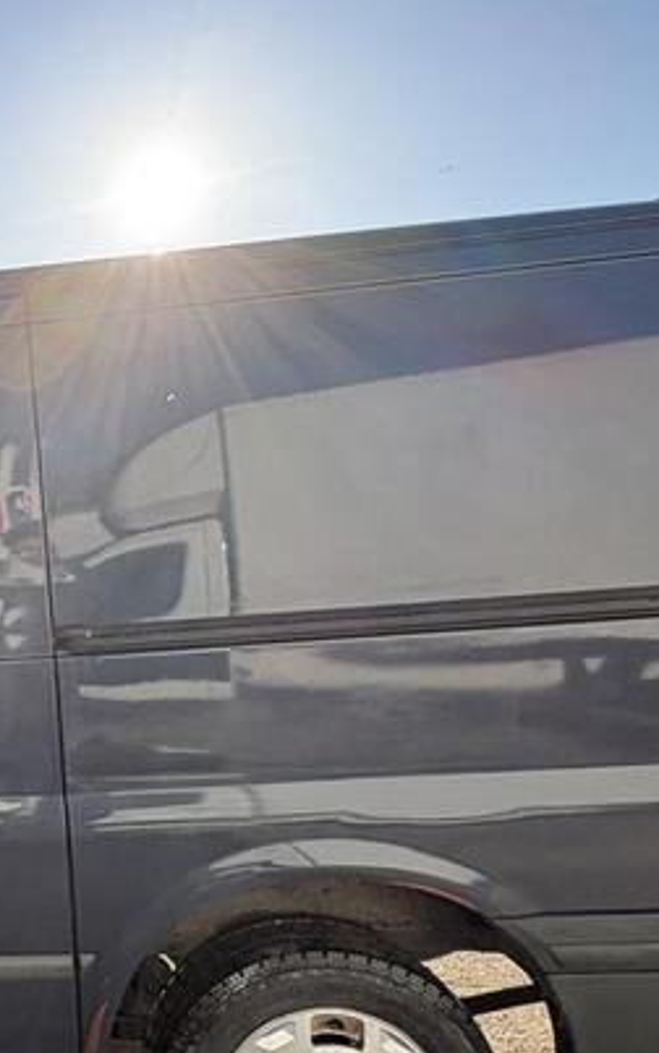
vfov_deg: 58.0
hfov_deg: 31.1
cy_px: 575
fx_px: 948
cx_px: -167
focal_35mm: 33
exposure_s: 1/804
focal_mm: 2.22
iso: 40
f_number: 2.2
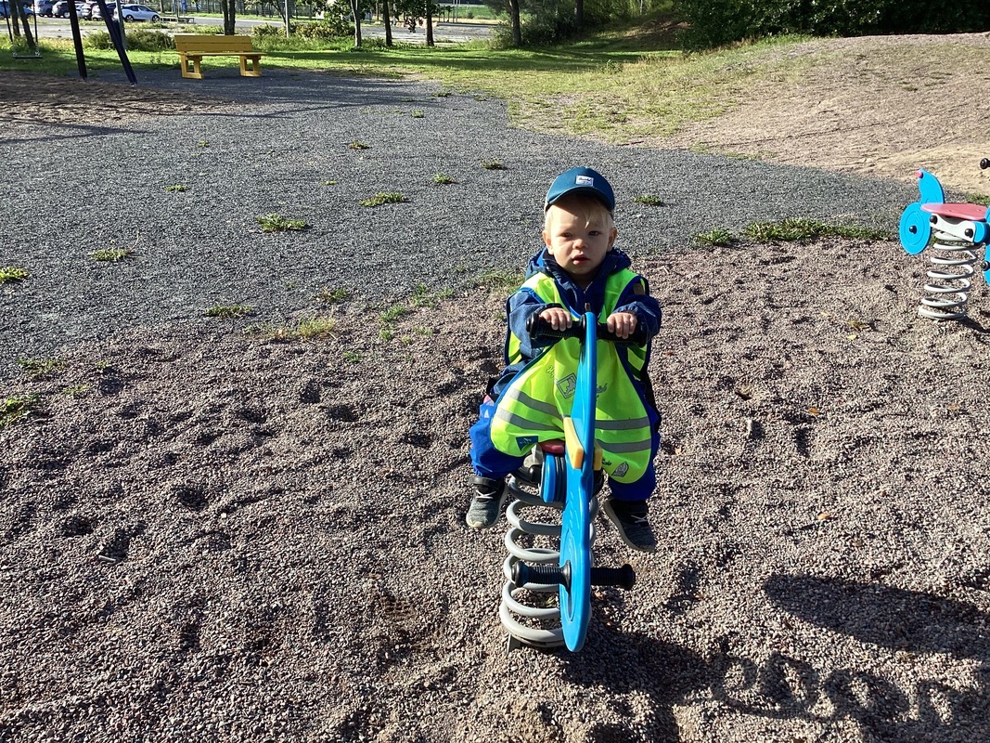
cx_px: 495
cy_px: 372
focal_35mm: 31
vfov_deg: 45.4
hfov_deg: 58.4
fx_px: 886
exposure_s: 1/473
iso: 25
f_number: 2.4
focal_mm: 3.3
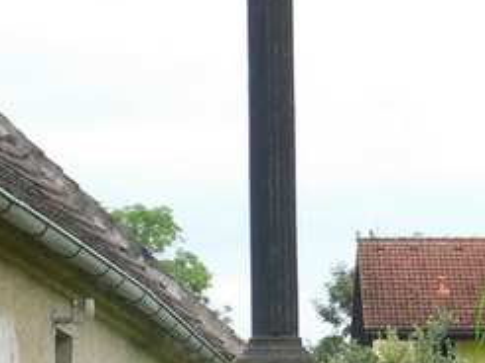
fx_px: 3359
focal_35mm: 240
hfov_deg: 8.3
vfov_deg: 6.2
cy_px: 67
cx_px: 244
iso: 125
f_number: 4
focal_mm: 10.4
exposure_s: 1/100
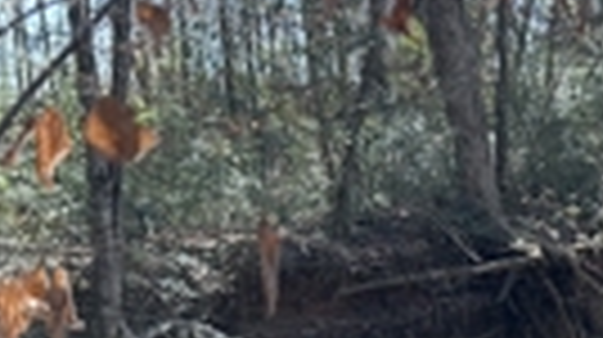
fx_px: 1246
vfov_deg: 14.6
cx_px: 459
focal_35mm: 78
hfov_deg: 26.8
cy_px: 469
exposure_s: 1/458
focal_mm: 6.86
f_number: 1.78
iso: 80
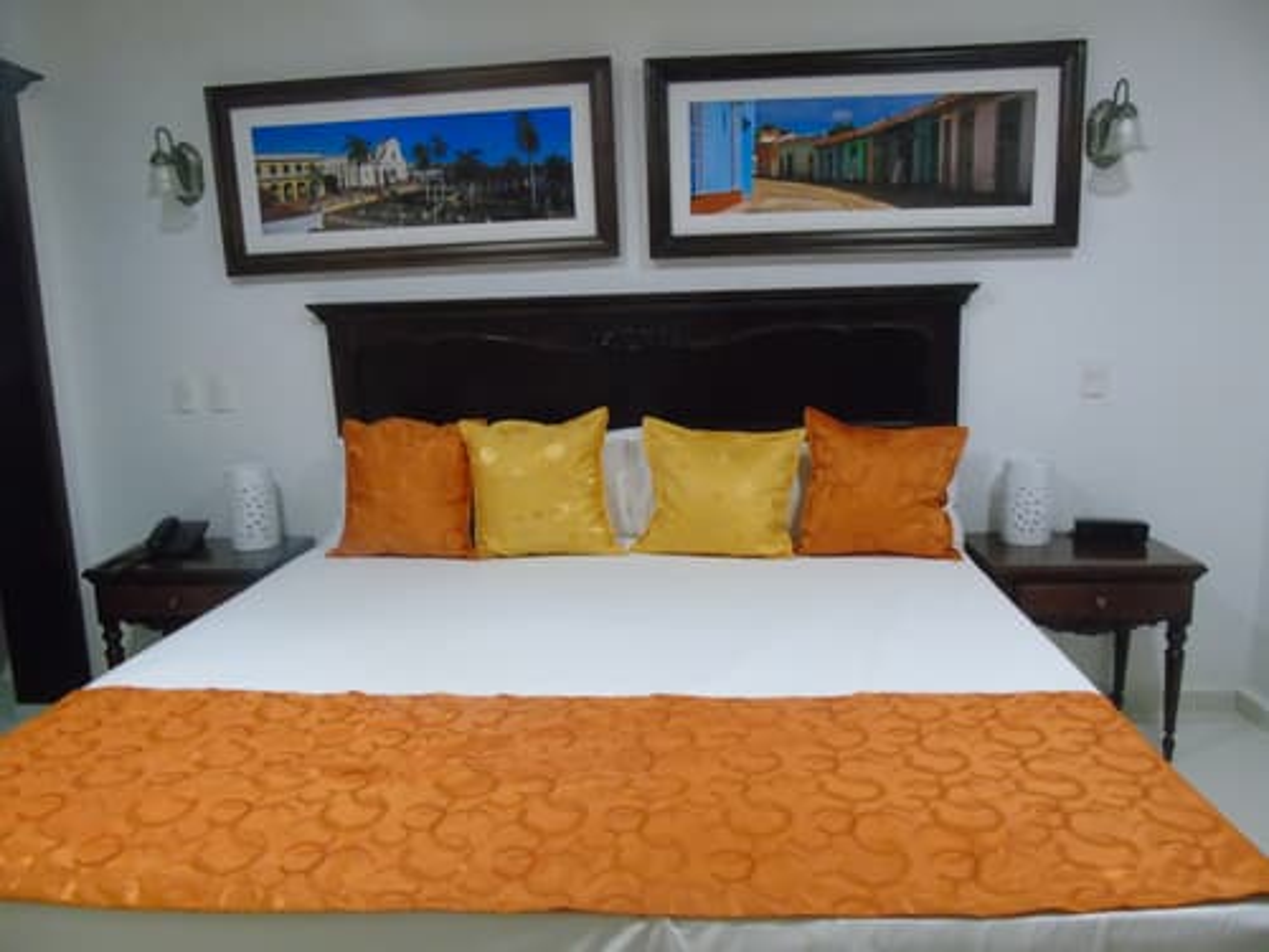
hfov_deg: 69.4
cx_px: 634
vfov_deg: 54.9
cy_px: 476
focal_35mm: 25
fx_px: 916
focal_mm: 4.4
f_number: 3.4
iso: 800
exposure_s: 1/40
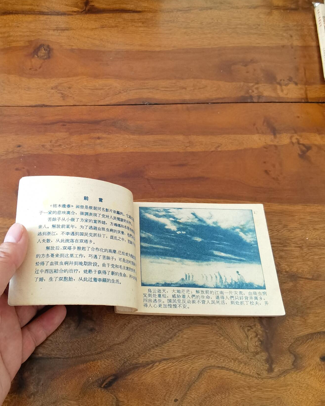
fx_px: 349
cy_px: 193
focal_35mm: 29
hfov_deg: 50.0
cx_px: 167
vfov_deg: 60.4
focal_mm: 2.26
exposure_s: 1/30
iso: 160
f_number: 2.2
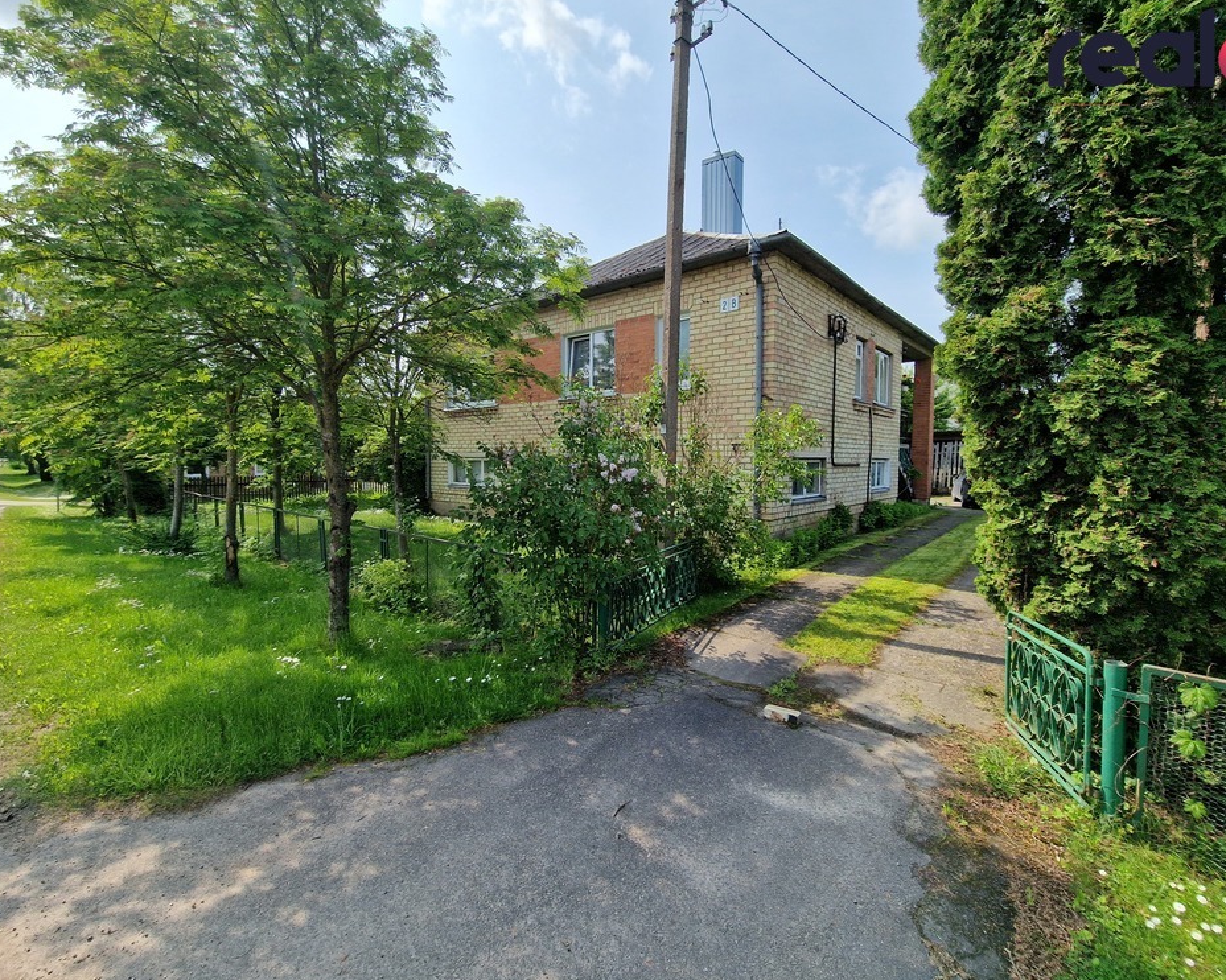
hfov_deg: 100.6
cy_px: 483
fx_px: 508
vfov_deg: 88.0
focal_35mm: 14
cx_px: 643
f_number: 2.2
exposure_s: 1/2232
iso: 50
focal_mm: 2.2
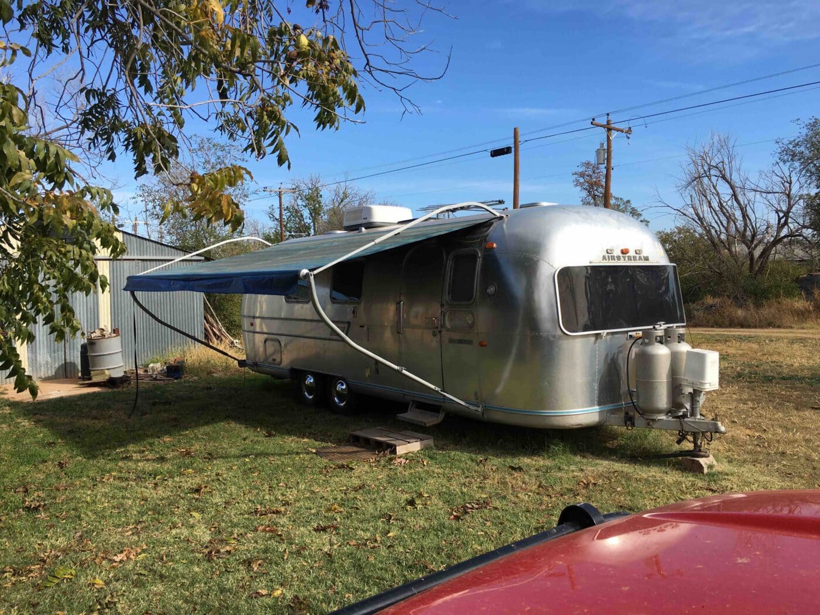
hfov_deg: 61.7
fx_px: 687
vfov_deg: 48.2
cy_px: 308
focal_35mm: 29
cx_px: 410
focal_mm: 4.15
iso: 25
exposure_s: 1/1026
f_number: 2.2
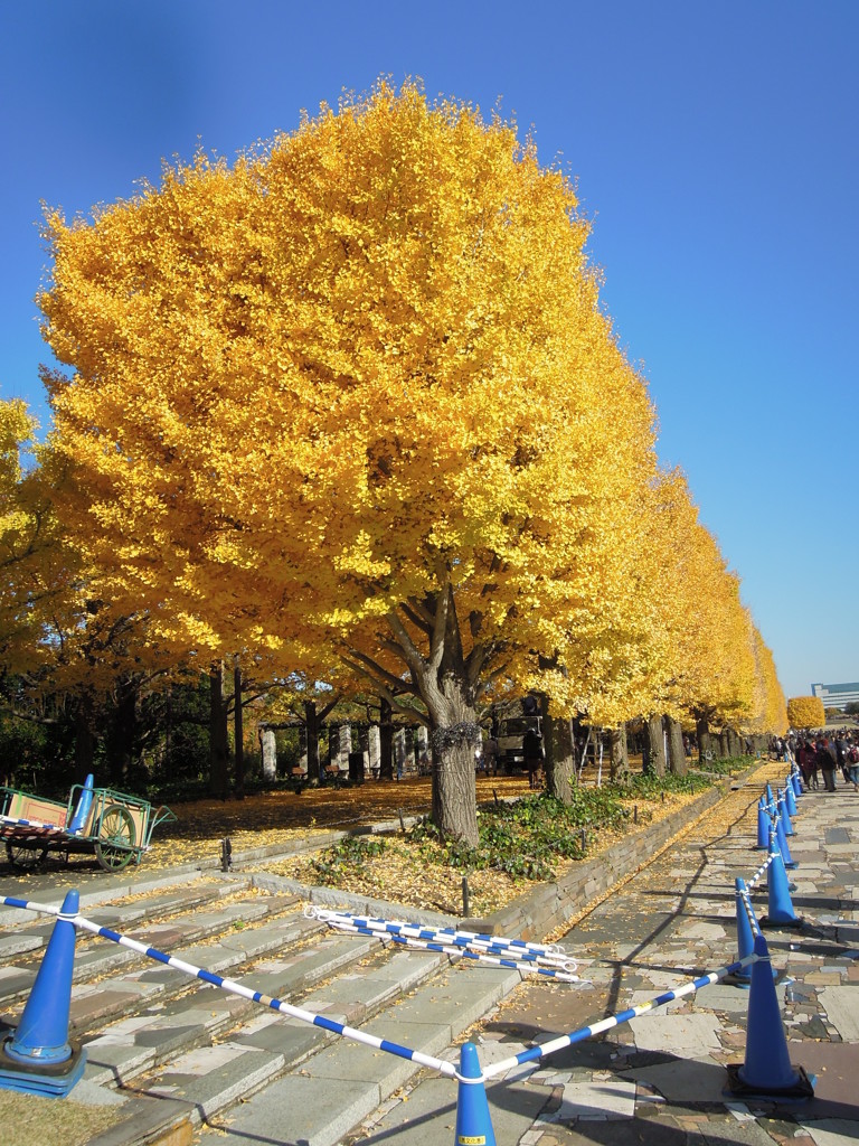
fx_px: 926
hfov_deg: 49.7
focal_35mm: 28
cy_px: 573
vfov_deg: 63.4
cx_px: 430
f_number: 3.5
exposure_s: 1/1600
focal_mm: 5
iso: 160
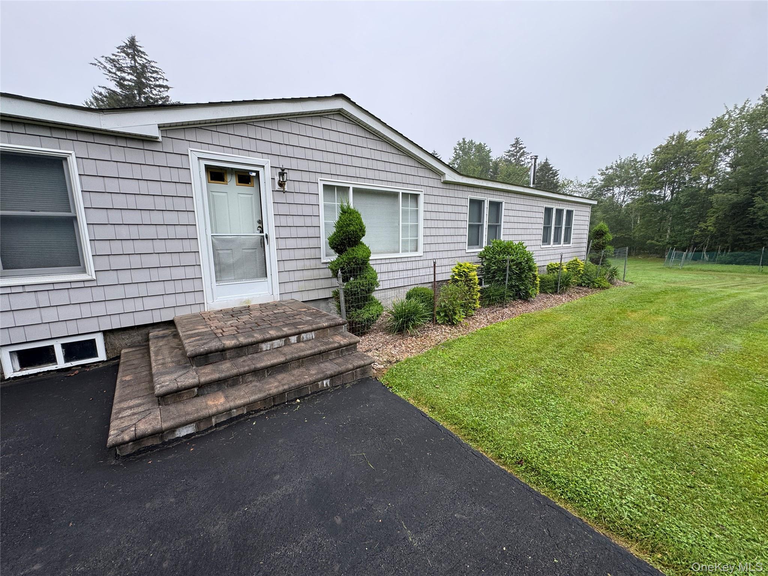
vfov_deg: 85.7
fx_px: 311
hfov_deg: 102.1
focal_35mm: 14
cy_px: 288
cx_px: 384
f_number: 2.2
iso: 40
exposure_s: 1/227
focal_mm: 2.22
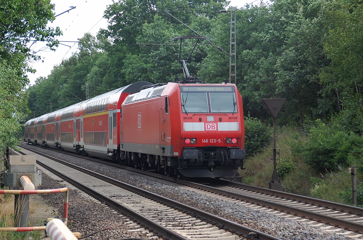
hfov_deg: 20.0
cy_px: 120
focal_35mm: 102
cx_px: 182
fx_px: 1027
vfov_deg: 13.4
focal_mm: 68
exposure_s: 1/500
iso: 450
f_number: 5.3
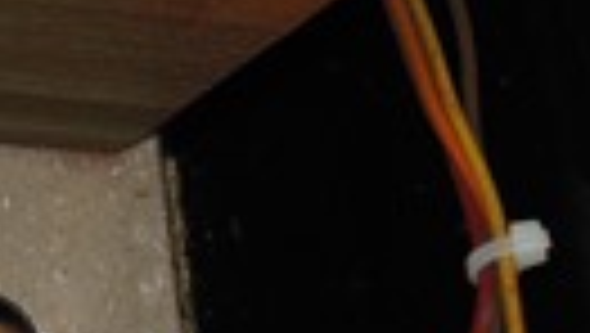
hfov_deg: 11.0
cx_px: -365
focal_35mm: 186
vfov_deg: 6.4
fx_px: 2913
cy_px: 648
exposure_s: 1/60
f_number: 4
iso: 125
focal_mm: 8.9
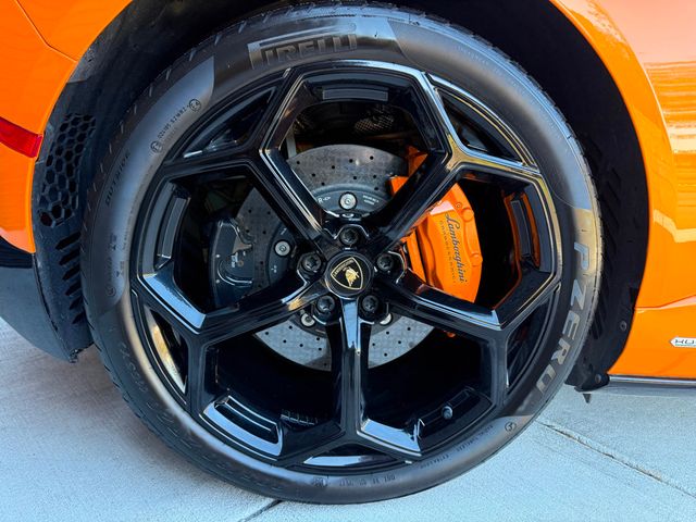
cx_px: 348
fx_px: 483
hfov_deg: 71.6
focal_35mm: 24
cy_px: 261
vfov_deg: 56.8
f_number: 1.78
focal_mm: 6.76
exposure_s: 1/108
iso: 200
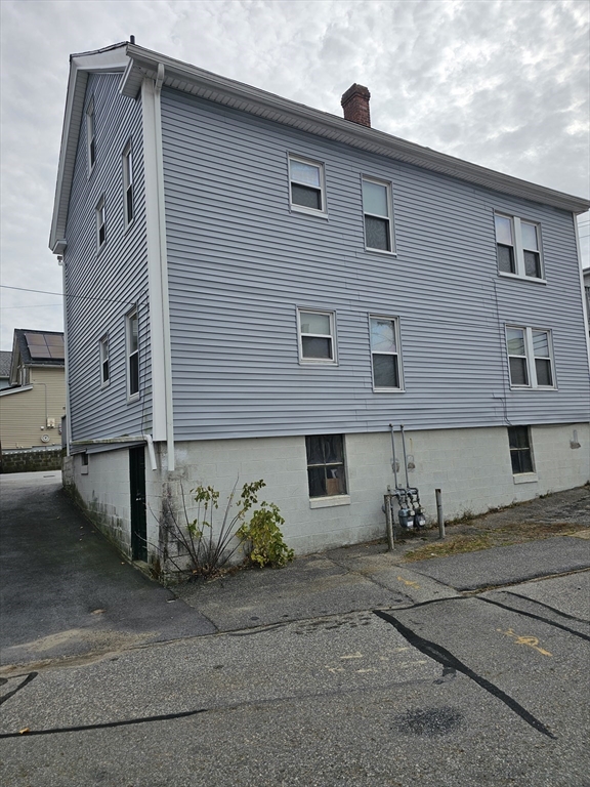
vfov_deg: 73.9
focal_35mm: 23
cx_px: 295
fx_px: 523
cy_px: 394
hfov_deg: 58.9
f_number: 1.7
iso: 10
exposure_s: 1/838
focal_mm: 6.3
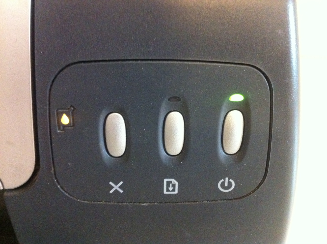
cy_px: 122
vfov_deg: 40.6
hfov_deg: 52.7
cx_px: 164
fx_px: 330
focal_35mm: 35
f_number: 2.8
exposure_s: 1/15
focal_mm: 3.85
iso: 800
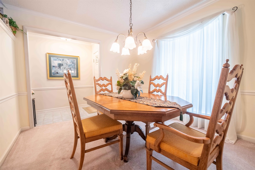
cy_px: 85
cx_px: 128
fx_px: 106
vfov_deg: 77.3
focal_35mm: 15
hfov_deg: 100.4
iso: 400
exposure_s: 1/30
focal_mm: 15
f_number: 11
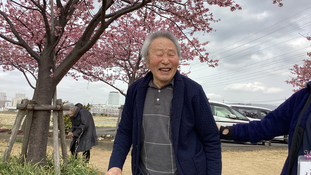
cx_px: 155
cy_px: 73
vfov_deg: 34.6
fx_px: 280
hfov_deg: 58.0
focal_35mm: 34
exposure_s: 1/926
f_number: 2.4
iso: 25
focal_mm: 3.3
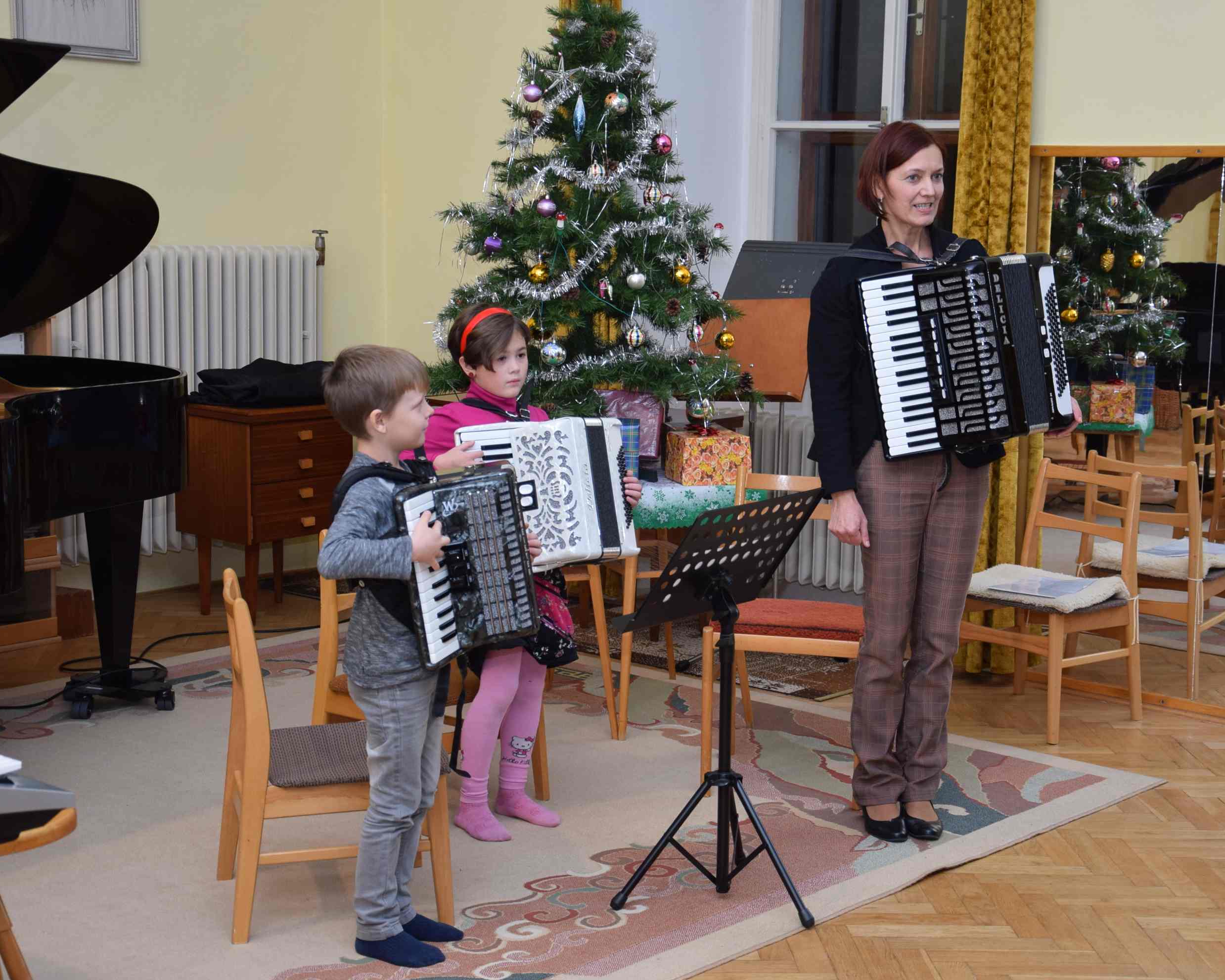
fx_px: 2159
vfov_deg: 25.6
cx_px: 661
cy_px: 494
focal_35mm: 60
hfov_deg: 31.7
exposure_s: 1/100
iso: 400
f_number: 4.5
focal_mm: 35
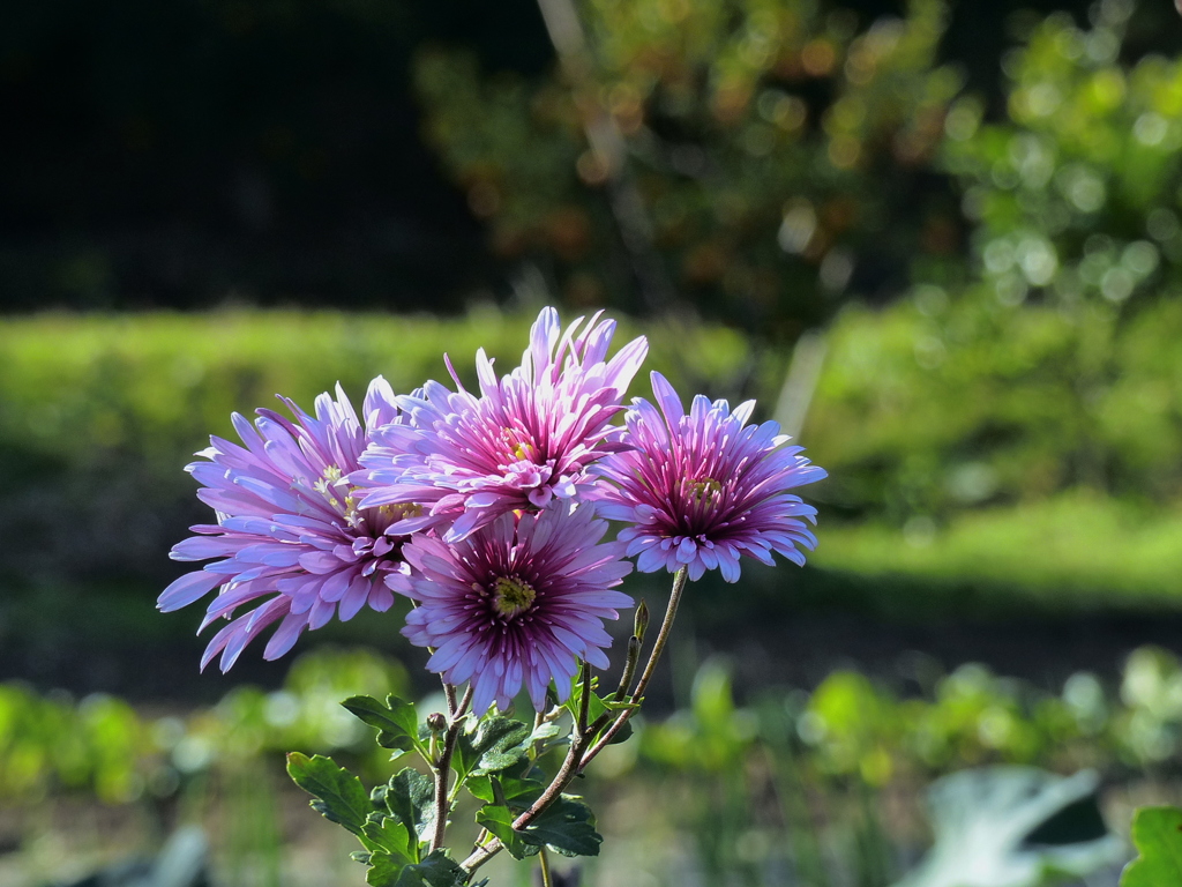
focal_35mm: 152
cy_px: 444
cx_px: 591
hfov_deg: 13.0
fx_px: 5190
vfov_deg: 9.8
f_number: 4
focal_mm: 27.4
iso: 160
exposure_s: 1/320
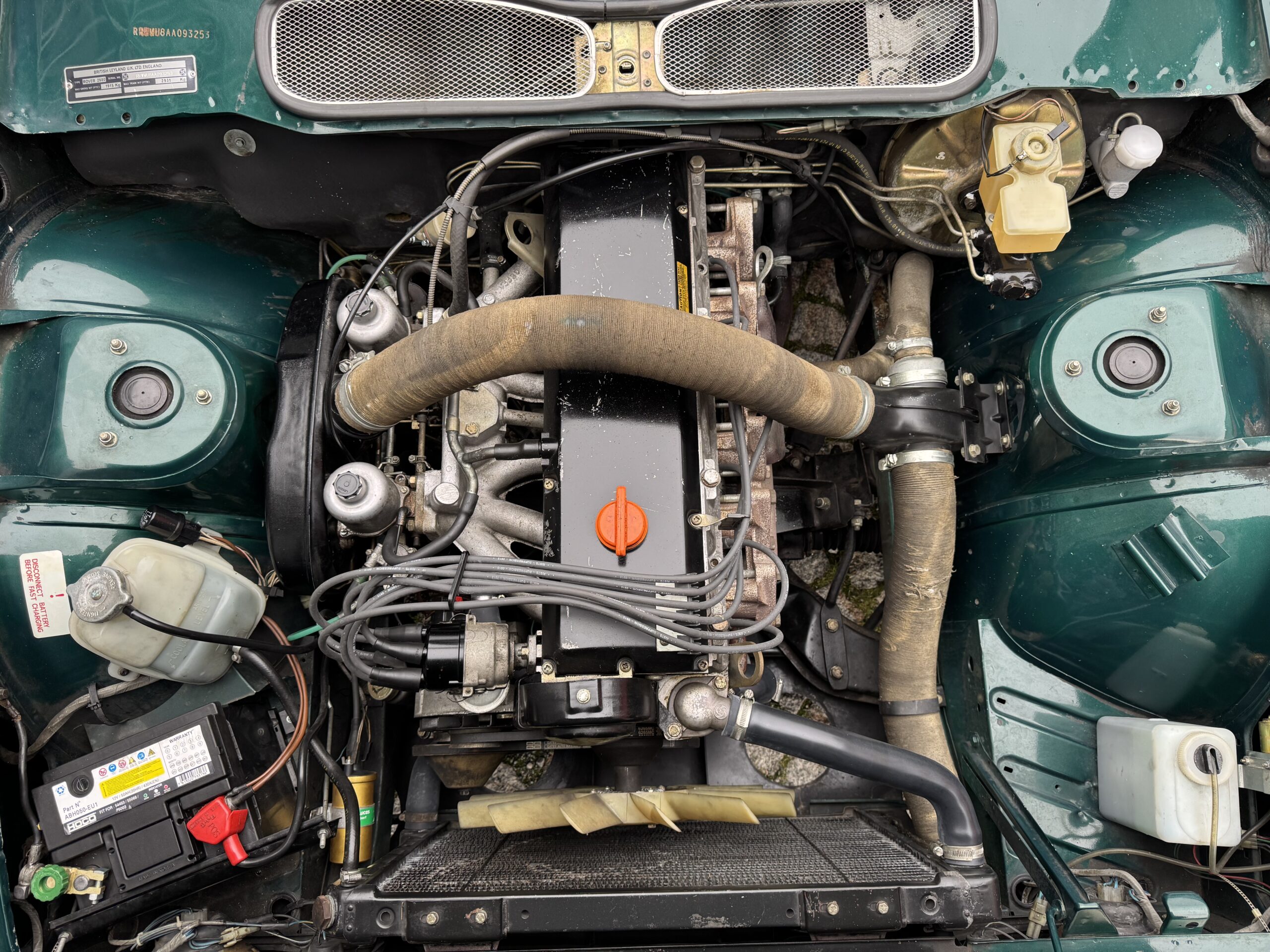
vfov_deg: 56.8
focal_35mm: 24
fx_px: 881
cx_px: 635
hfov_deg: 71.6
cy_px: 476
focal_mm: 6.76
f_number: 1.78
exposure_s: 1/121
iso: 125
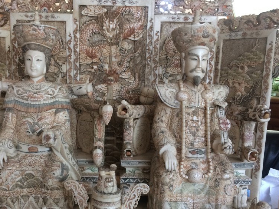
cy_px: 129
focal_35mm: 37
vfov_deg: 38.5
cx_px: 113
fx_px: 298
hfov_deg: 49.9
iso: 80
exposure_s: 1/33
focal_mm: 4.15
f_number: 2.2
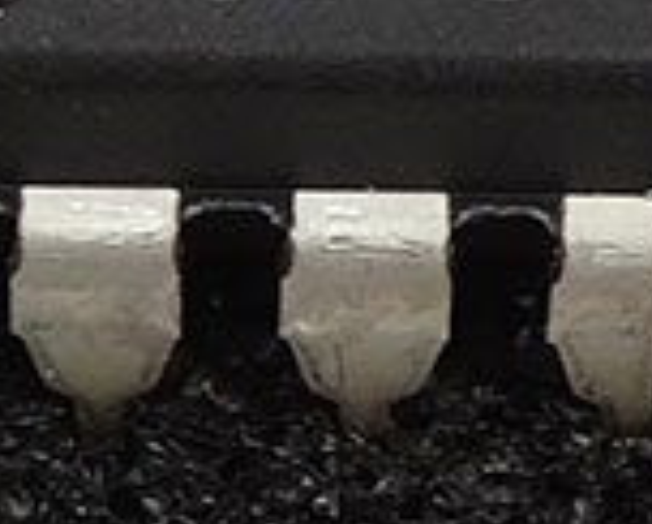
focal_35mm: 148
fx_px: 2860
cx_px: 232
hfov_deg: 13.0
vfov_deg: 10.4
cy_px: 60
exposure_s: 1/40
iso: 125
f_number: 4
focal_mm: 6.17
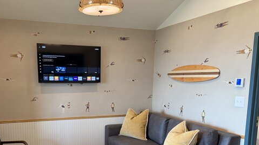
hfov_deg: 56.0
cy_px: 116
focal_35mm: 35
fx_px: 240
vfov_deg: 32.8
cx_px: 99
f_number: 1.78
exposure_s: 1/120
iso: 200
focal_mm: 6.76
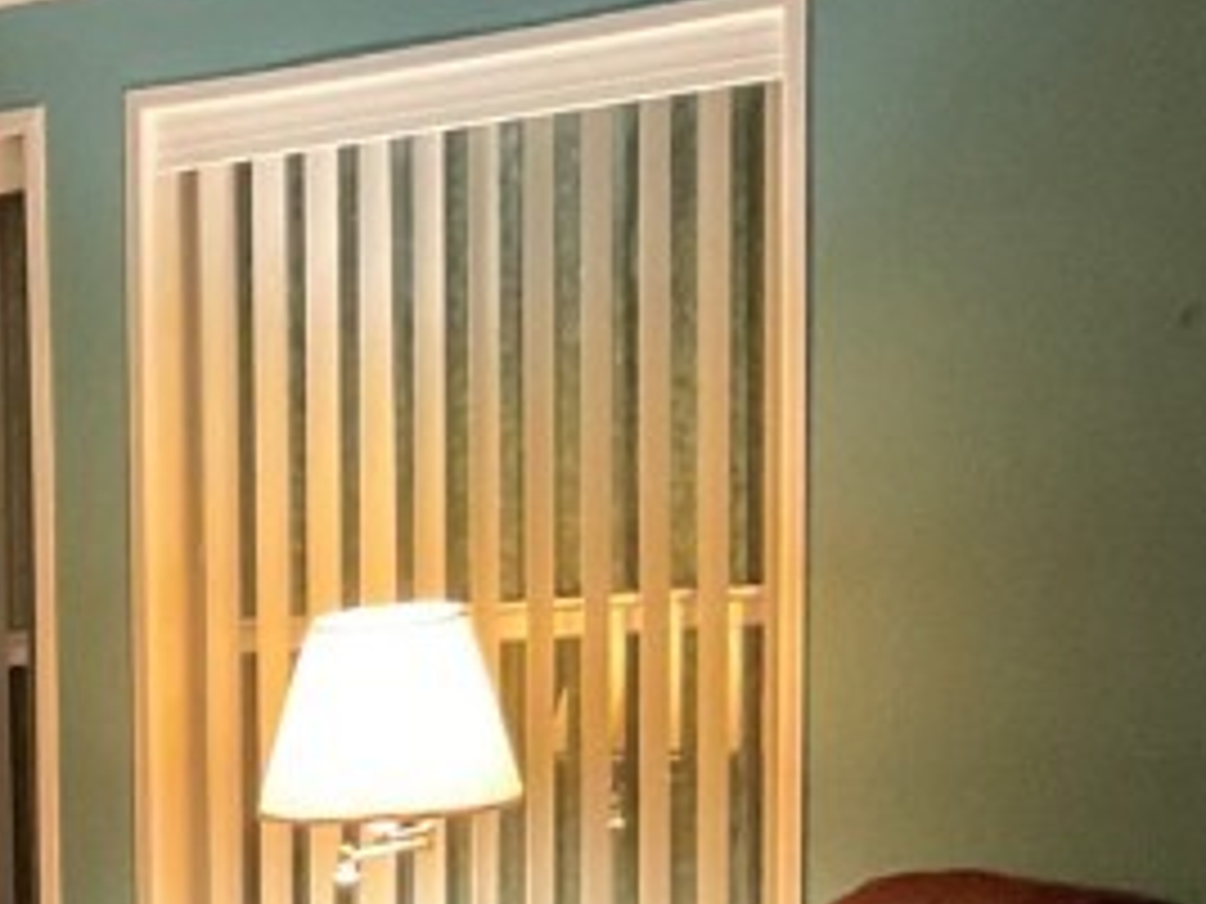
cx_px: -886
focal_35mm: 111
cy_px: 1264
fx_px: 3867
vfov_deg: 12.8
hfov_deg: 15.5
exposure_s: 1/30
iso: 400
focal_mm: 3
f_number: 1.8
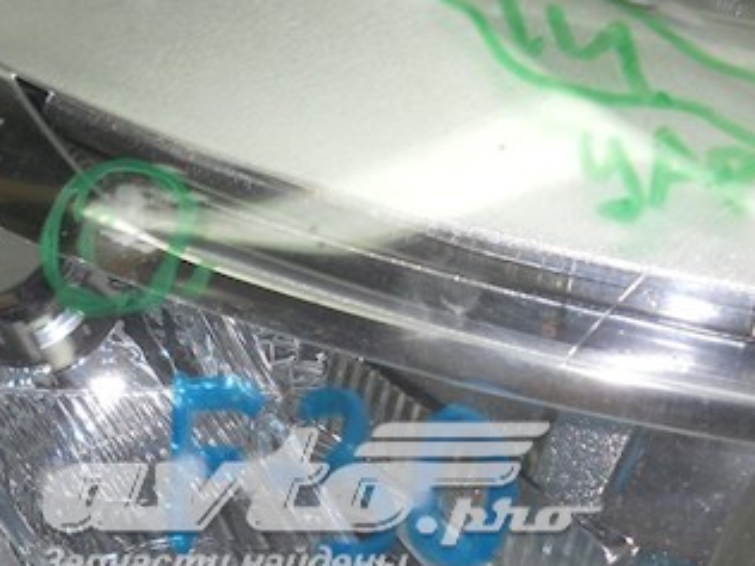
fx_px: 1810
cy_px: 494
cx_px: 313
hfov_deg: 23.5
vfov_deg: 17.5
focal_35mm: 83
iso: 80
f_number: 5.5
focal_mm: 6.72
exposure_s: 1/30
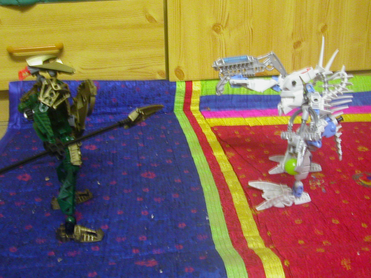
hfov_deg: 43.9
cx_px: 186
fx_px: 461
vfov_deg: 33.6
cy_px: 139
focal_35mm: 43
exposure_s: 1/5
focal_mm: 6.6
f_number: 2.9
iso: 342
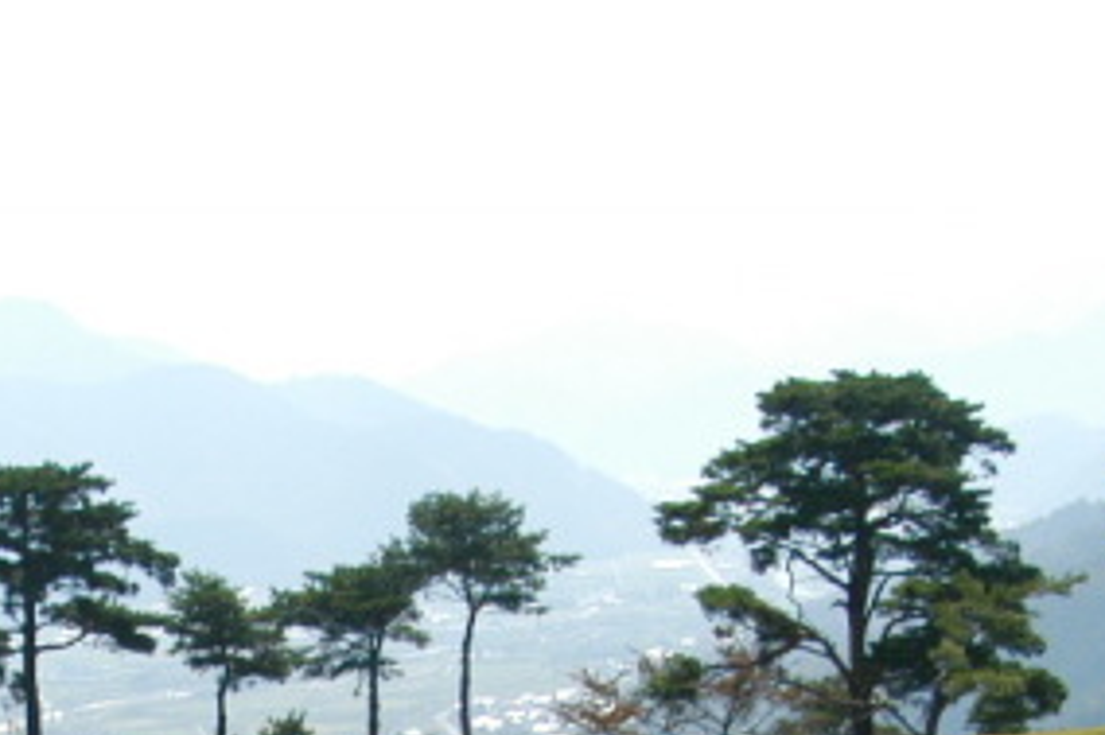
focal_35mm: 130
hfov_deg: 15.7
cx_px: 292
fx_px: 3988
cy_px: 1278
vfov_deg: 10.0
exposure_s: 1/320
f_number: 9
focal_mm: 24
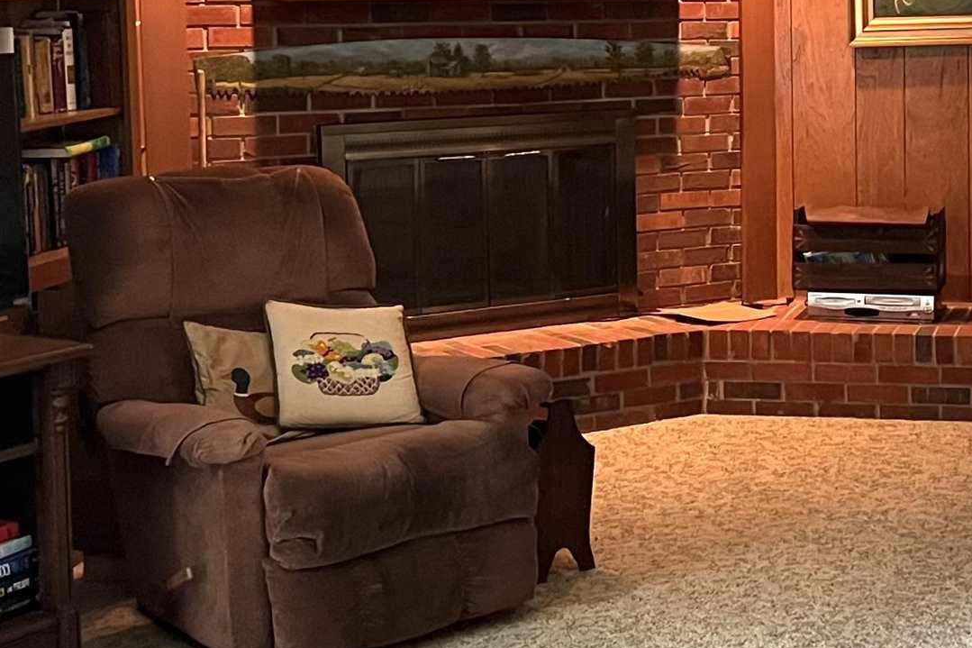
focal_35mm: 77
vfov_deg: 17.6
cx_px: 807
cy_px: 134
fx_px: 2079
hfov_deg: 25.8
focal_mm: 5.7
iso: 500
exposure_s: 1/60
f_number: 1.5
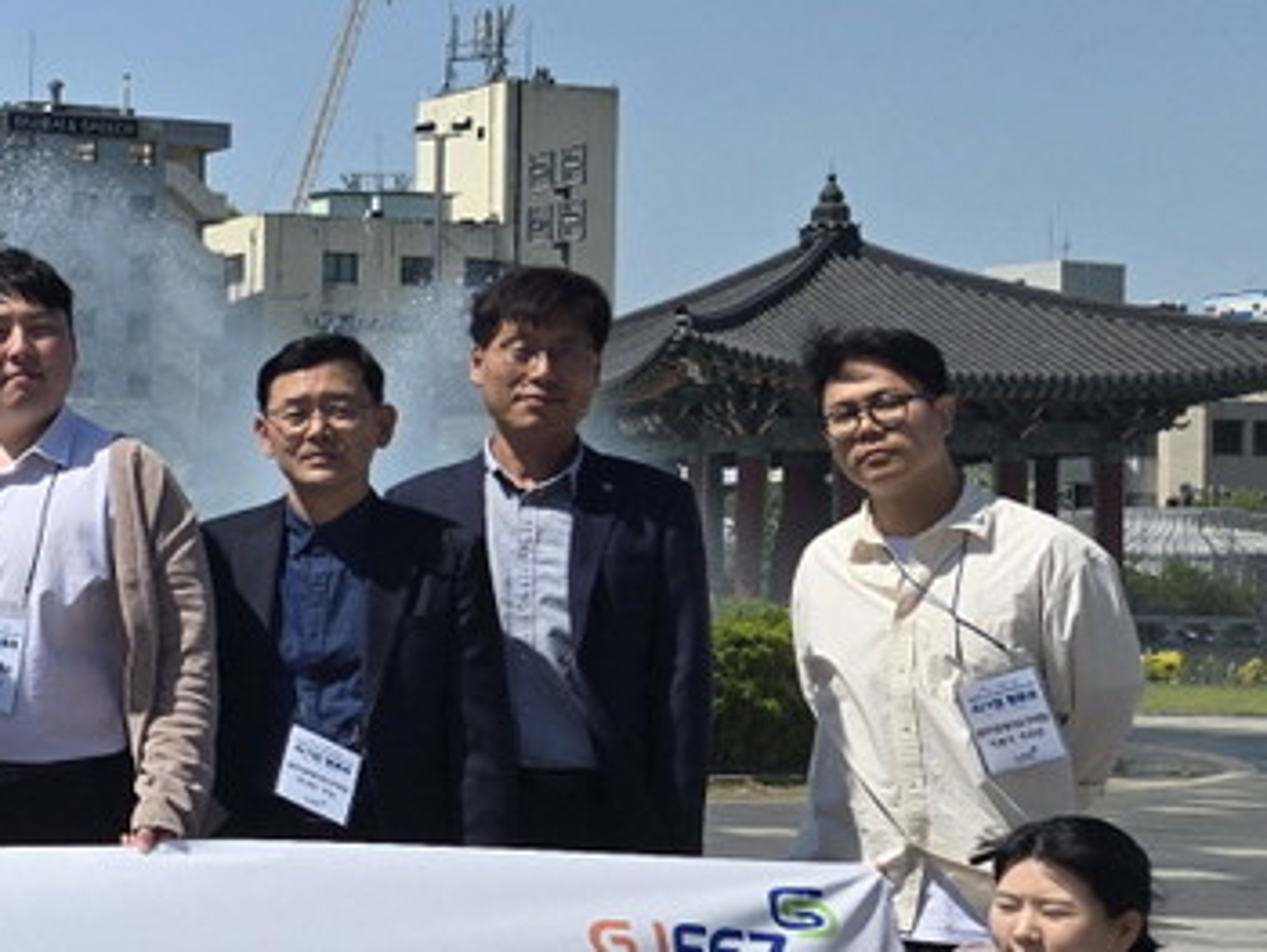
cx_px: -746
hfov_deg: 19.6
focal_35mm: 84
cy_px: 579
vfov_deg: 17.6
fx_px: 3077
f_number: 1.8
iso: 32
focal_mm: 5.4
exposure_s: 1/2921
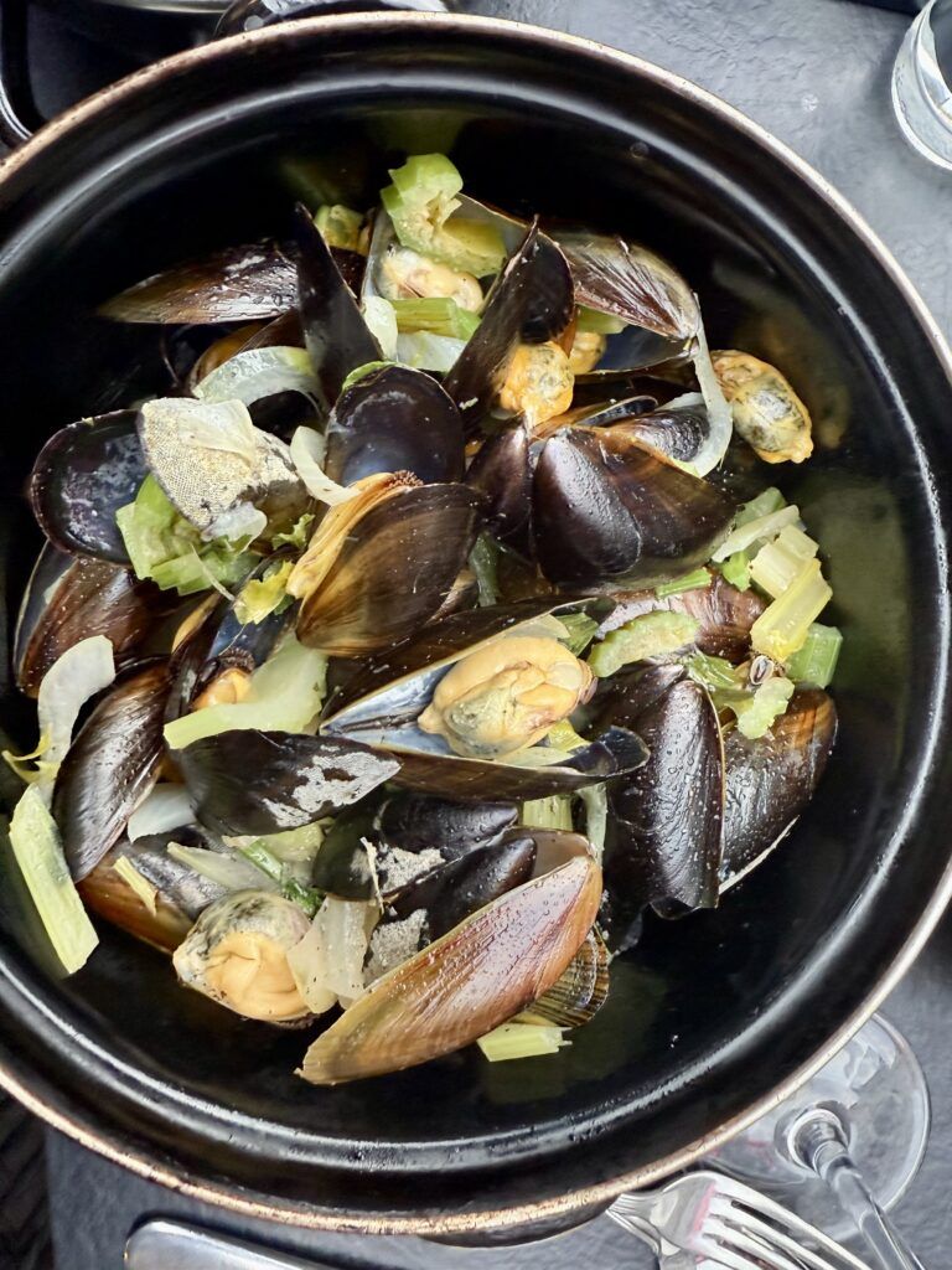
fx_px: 880
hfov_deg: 56.8
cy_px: 635
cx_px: 476
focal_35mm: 24
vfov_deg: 71.6
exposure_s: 1/60
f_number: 2.2
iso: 320
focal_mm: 2.22
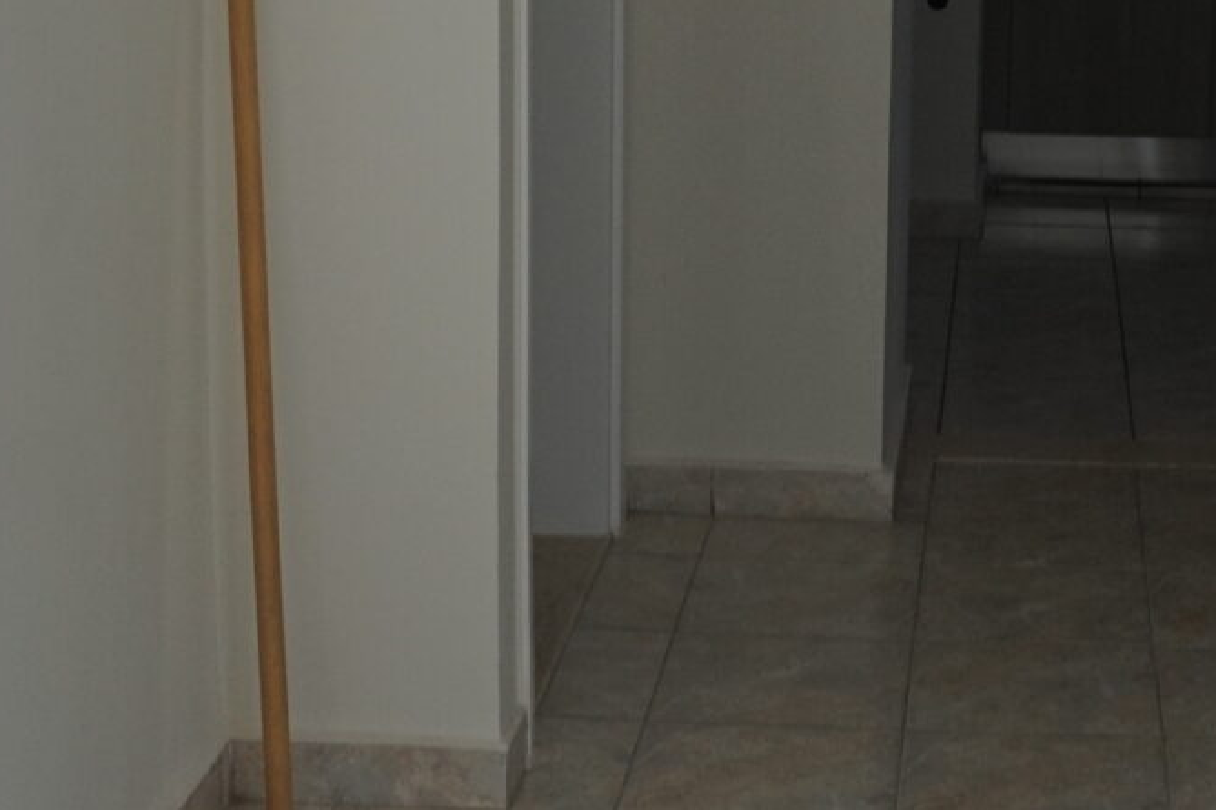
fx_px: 3107
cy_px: 108
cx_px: 1059
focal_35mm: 92
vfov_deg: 14.7
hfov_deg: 21.7
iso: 320
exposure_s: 1/160
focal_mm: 16
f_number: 4
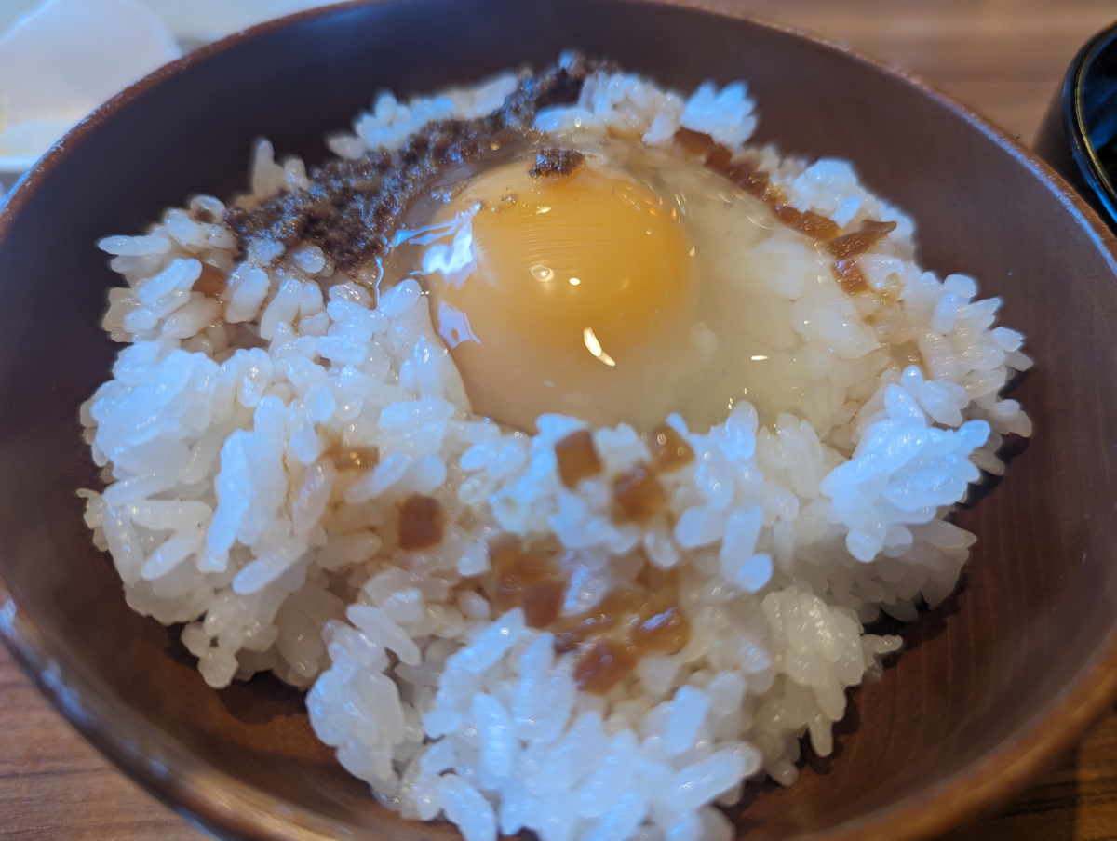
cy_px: 420
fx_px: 776
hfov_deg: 71.5
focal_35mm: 24
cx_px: 558
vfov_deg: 57.0
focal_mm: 6.81
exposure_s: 1/44.7
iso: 72
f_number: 1.85
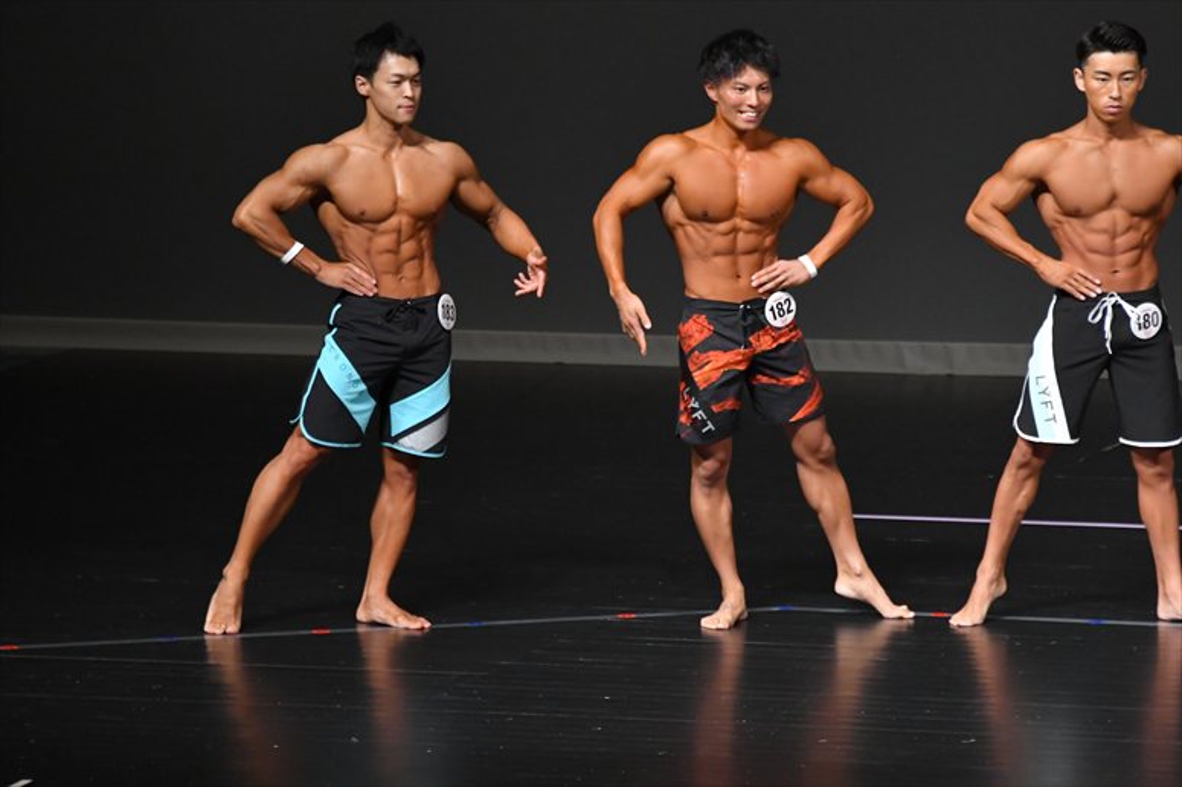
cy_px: 394
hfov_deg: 6.5
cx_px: 591
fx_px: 10338
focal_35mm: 315
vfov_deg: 4.4
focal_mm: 210
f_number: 5.6
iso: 4000
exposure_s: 1/400
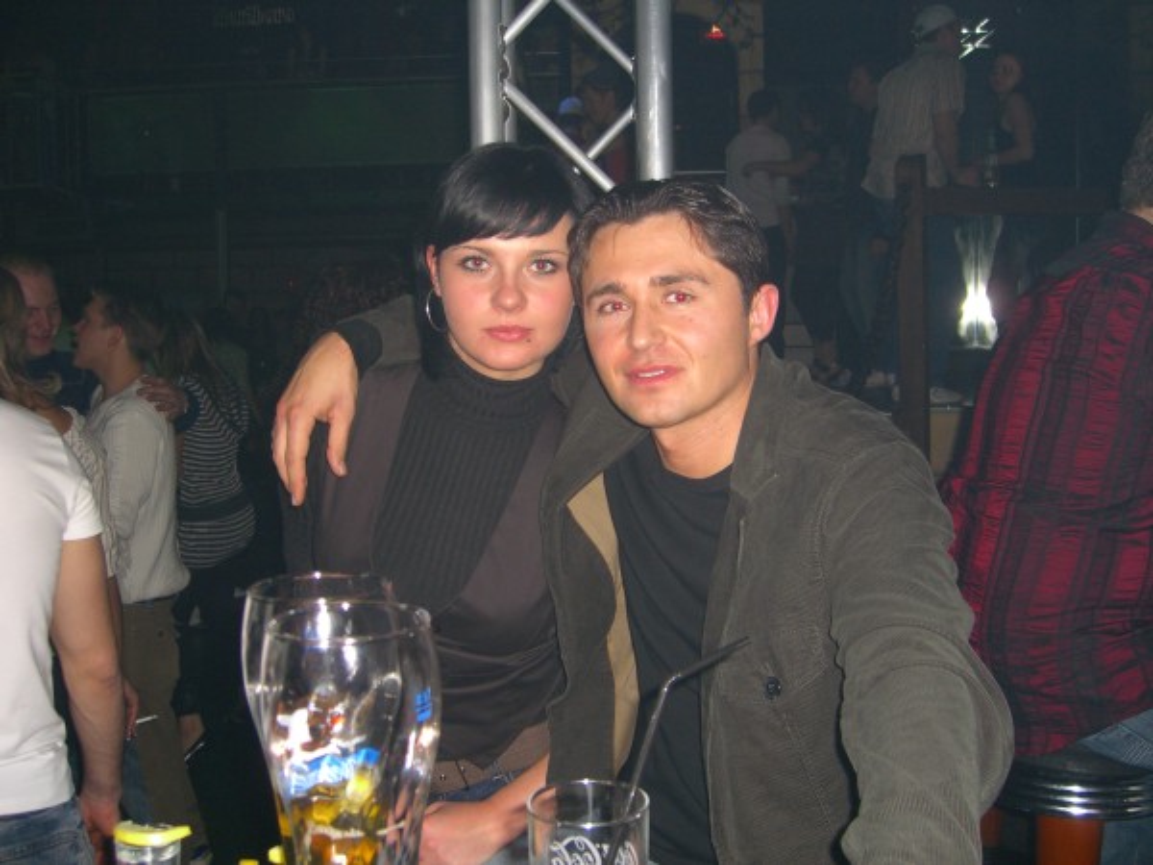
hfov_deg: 49.0
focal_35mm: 38
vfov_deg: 37.7
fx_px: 1266
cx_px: 576
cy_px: 432
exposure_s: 1/60
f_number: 2.8
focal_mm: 7.9
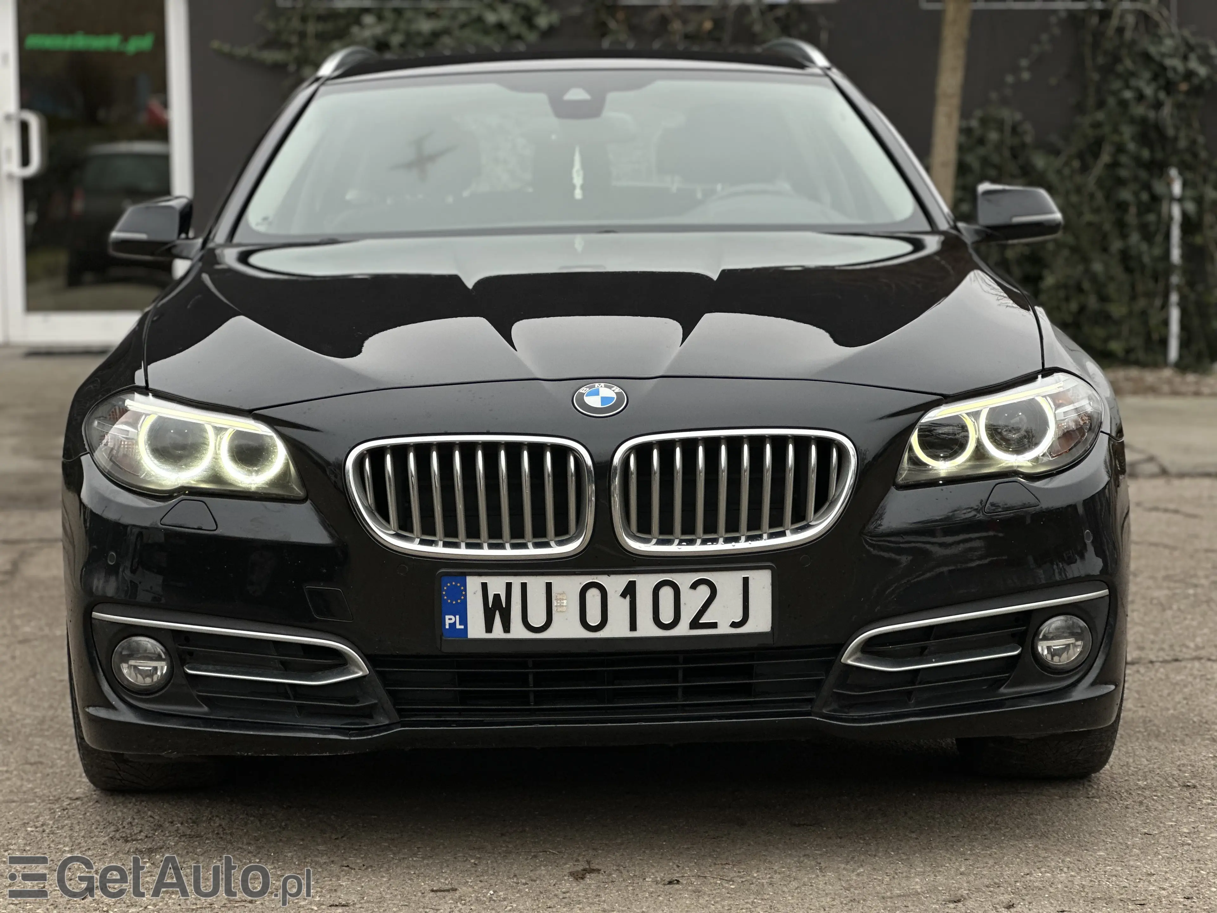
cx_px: 608
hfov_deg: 25.3
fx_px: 2707
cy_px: 456
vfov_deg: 19.1
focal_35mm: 77
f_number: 2.8
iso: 25
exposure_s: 1/84
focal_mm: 9
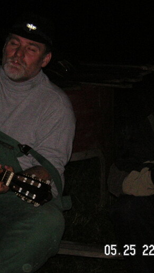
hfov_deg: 8.7
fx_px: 1003
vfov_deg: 15.6
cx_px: -8
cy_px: 123
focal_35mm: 138
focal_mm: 13.6
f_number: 4.6
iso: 160
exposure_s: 1/90
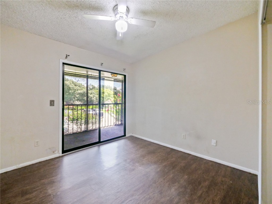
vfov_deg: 85.7
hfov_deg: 102.1
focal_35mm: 14
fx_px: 110
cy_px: 102
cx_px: 136
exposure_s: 1/40
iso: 3200
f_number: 4
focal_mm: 7
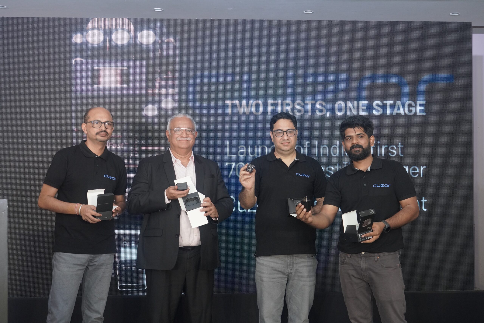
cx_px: 242
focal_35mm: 46
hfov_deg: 42.7
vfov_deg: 29.2
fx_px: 618
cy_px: 162
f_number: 5
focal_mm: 46
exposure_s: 1/160
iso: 2500
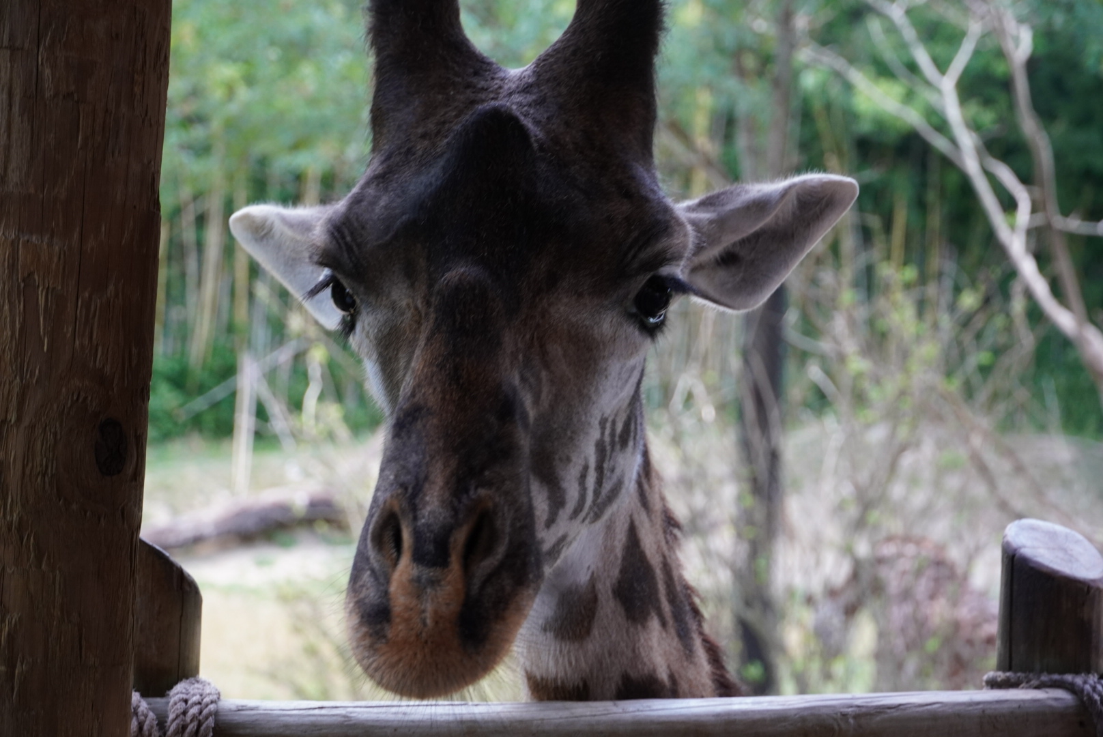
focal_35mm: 105
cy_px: 368
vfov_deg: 13.1
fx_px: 3219
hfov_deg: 19.4
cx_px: 552
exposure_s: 1/160
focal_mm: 70
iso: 640
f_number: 5.6
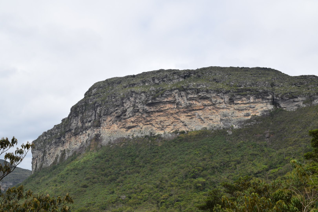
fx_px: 384
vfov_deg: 30.8
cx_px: 159
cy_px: 106
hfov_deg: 45.0
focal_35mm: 44
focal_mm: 29
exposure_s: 1/200
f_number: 10
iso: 100
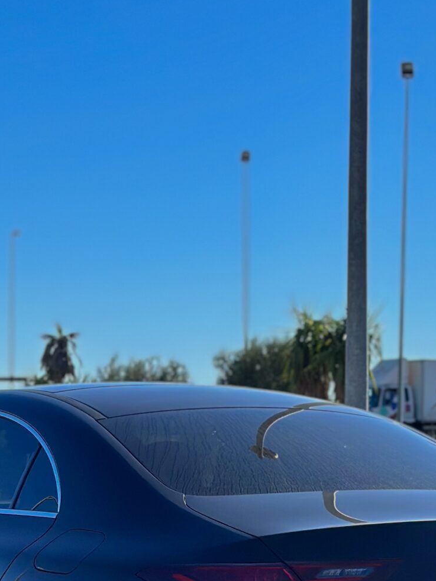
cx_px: 188
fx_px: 2100
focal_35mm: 125
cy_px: 543
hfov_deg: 11.9
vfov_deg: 15.6
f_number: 1.78
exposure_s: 1/6211
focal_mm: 6.86
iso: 80
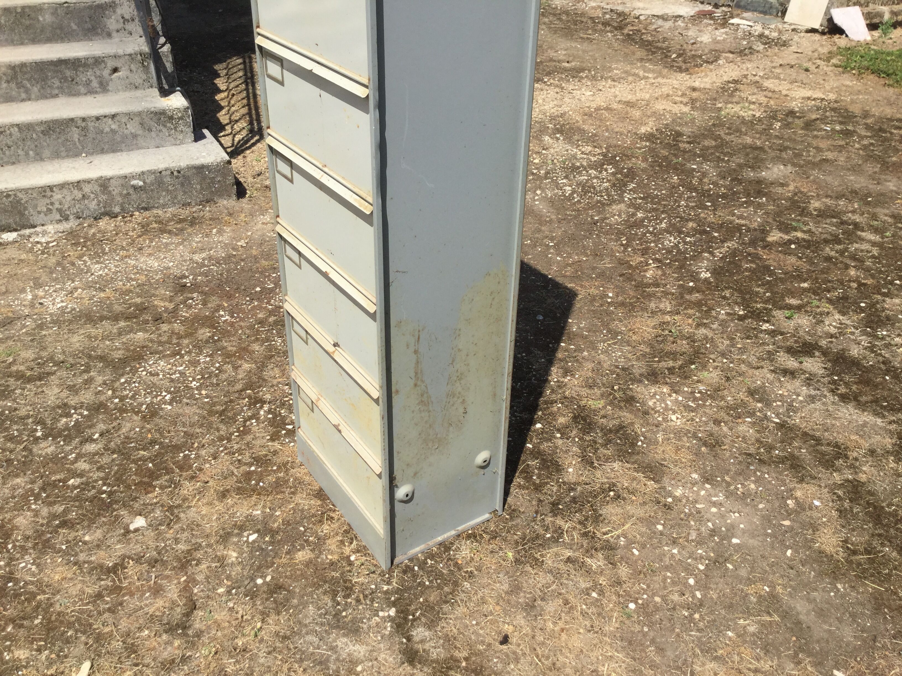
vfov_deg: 45.4
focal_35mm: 31
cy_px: 338
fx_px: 808
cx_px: 451
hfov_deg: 58.4
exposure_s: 1/1404
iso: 25
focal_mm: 3.3
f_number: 2.4
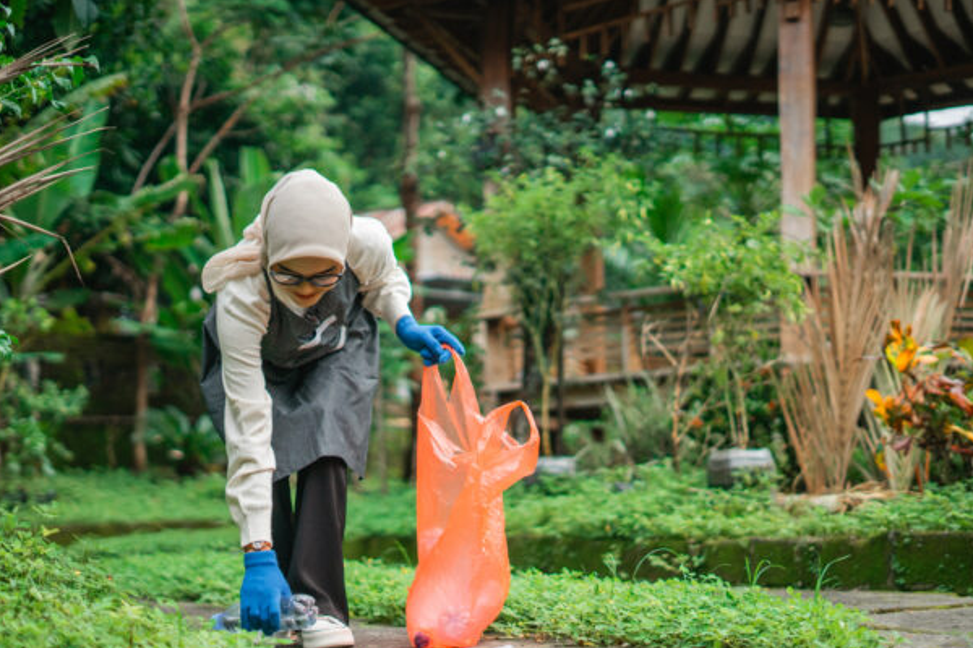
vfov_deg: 21.2
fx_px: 1730
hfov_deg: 31.4
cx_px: 485
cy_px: 386
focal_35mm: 64
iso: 400
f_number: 1.8
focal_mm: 50
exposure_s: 1/4000
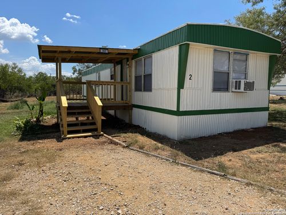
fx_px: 198
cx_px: 143
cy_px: 108
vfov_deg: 56.8
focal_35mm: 24
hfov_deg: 71.6
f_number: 1.78
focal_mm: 6.76
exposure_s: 1/5814
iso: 80
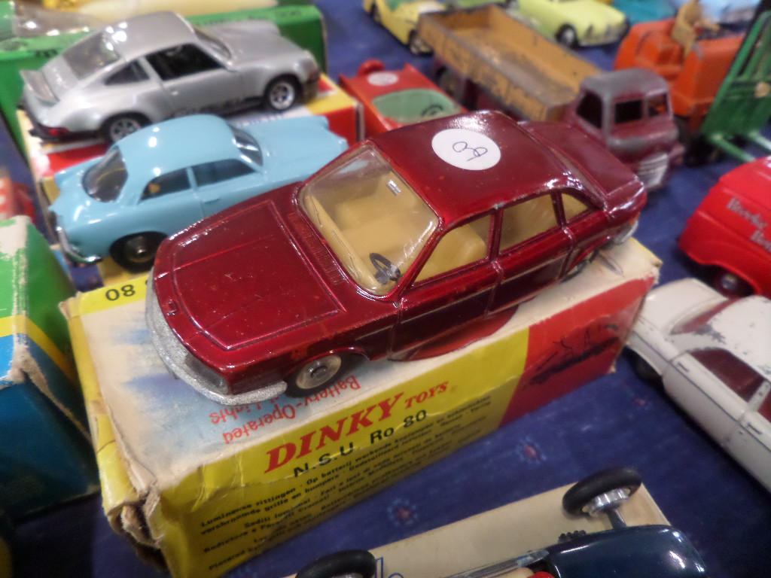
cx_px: 386
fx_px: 535
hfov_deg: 71.6
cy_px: 289
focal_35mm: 24
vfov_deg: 56.8
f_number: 3.1
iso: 400
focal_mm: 4.3
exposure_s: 1/20
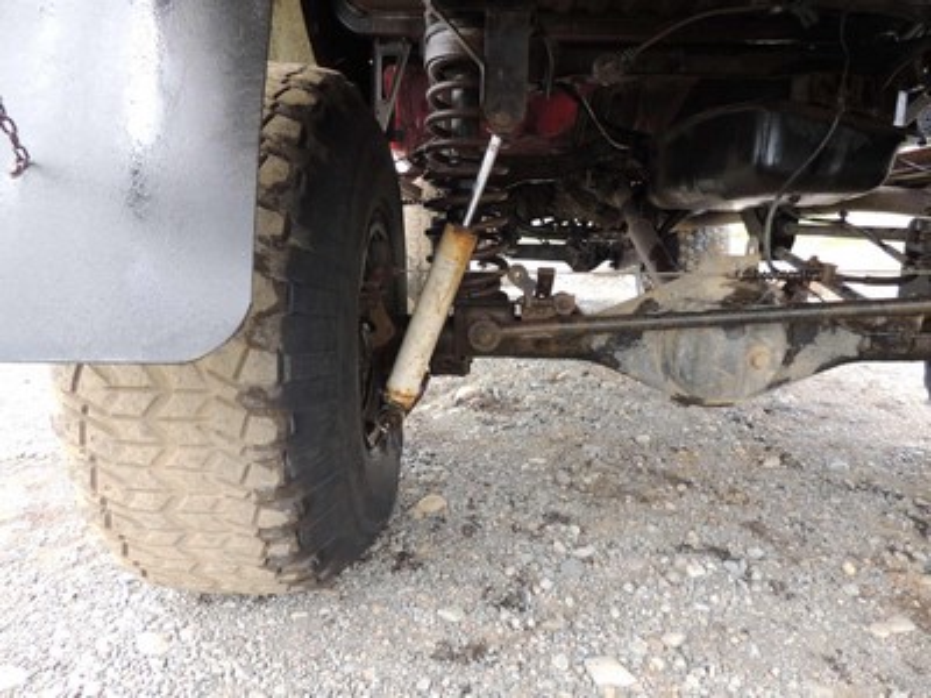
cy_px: 349
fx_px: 645
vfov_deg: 56.8
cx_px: 466
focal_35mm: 24
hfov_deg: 71.6
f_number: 3
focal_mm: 4.3
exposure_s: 1/50
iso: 100
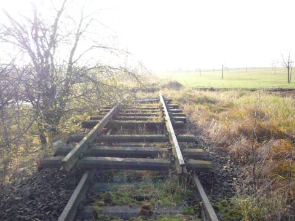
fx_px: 273
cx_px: 148
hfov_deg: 56.8
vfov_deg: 44.2
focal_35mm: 32
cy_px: 110
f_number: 4
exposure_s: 1/125
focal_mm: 5.2
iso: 100
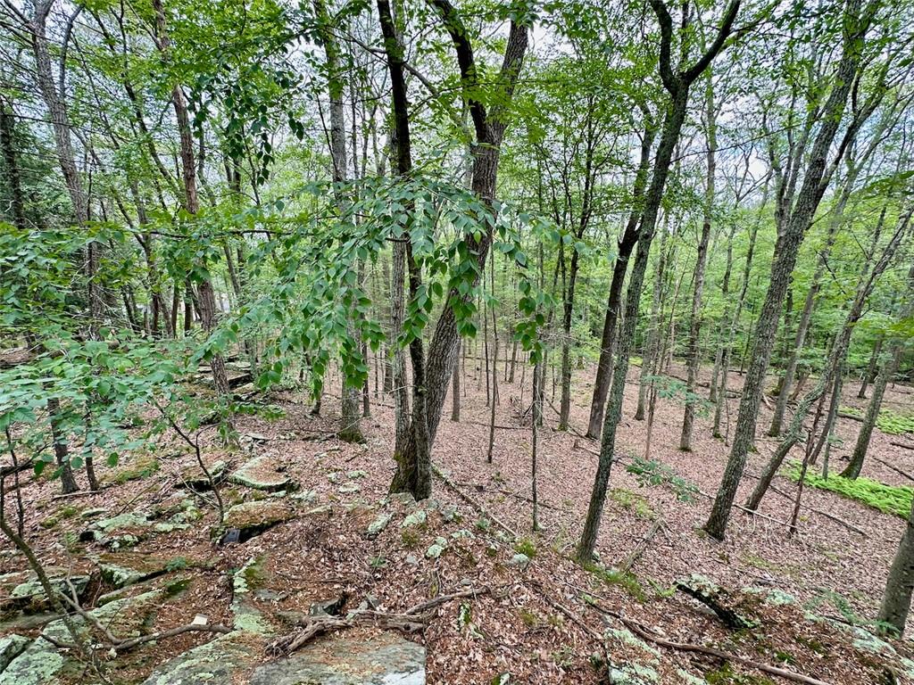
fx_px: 370
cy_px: 342
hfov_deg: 102.1
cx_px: 457
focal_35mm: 14
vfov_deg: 85.7
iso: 40
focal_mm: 2.22
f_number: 2.2
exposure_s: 1/99
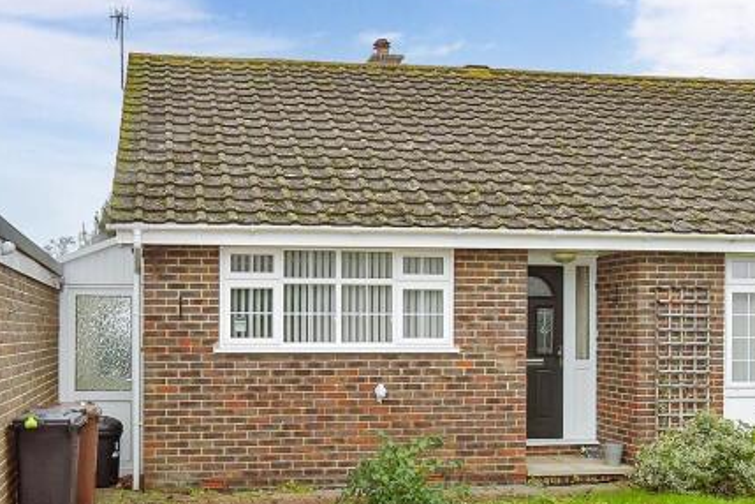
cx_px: 303
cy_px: 329
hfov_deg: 45.2
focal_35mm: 43
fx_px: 902
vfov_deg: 31.0
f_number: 7.1
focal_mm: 12
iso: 500
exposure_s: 1/160
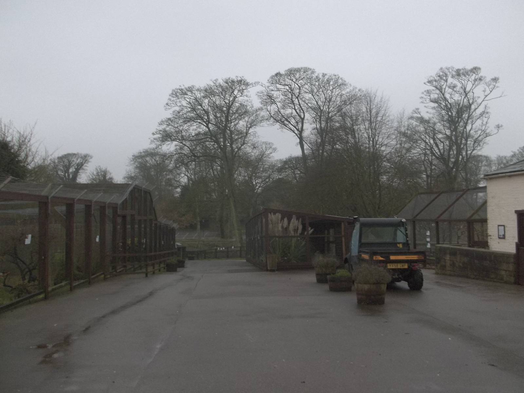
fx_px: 500
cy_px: 196
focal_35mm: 33
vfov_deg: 42.9
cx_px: 262
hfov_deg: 55.4
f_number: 3.3
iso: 164
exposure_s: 1/8
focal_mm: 5.9
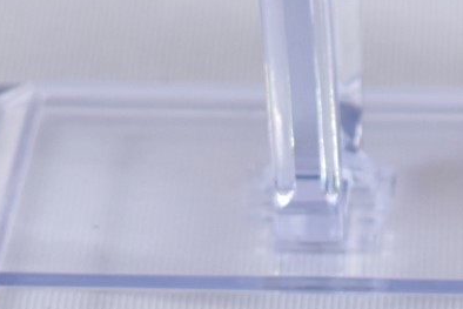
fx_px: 5385
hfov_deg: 4.9
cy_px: -394
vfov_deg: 3.3
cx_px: 730
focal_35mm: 419
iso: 640
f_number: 5.6
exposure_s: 1/50
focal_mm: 55
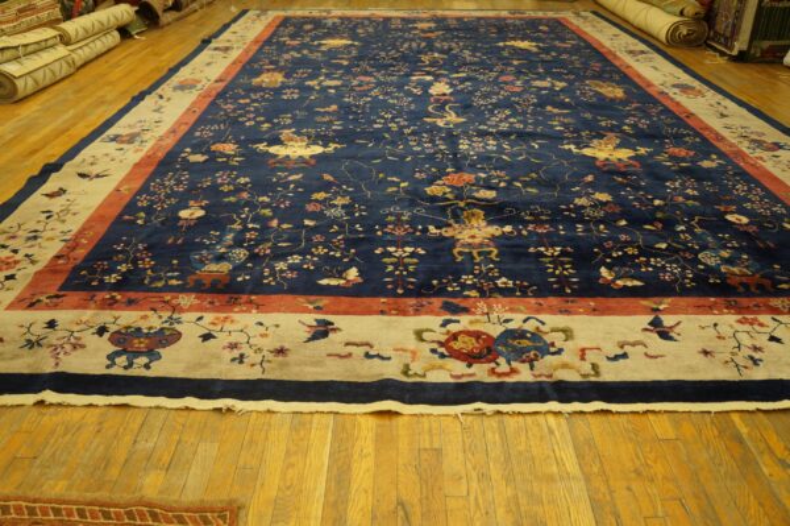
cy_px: 263
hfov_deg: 62.0
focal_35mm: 30
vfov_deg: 43.5
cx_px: 395
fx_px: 658
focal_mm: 20
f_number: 4
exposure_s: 1/60
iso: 1000
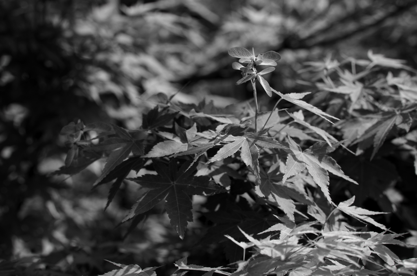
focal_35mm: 105
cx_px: 208
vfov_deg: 13.0
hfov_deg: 19.5
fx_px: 1214
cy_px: 138
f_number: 6.3
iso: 100
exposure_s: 1/200
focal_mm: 70
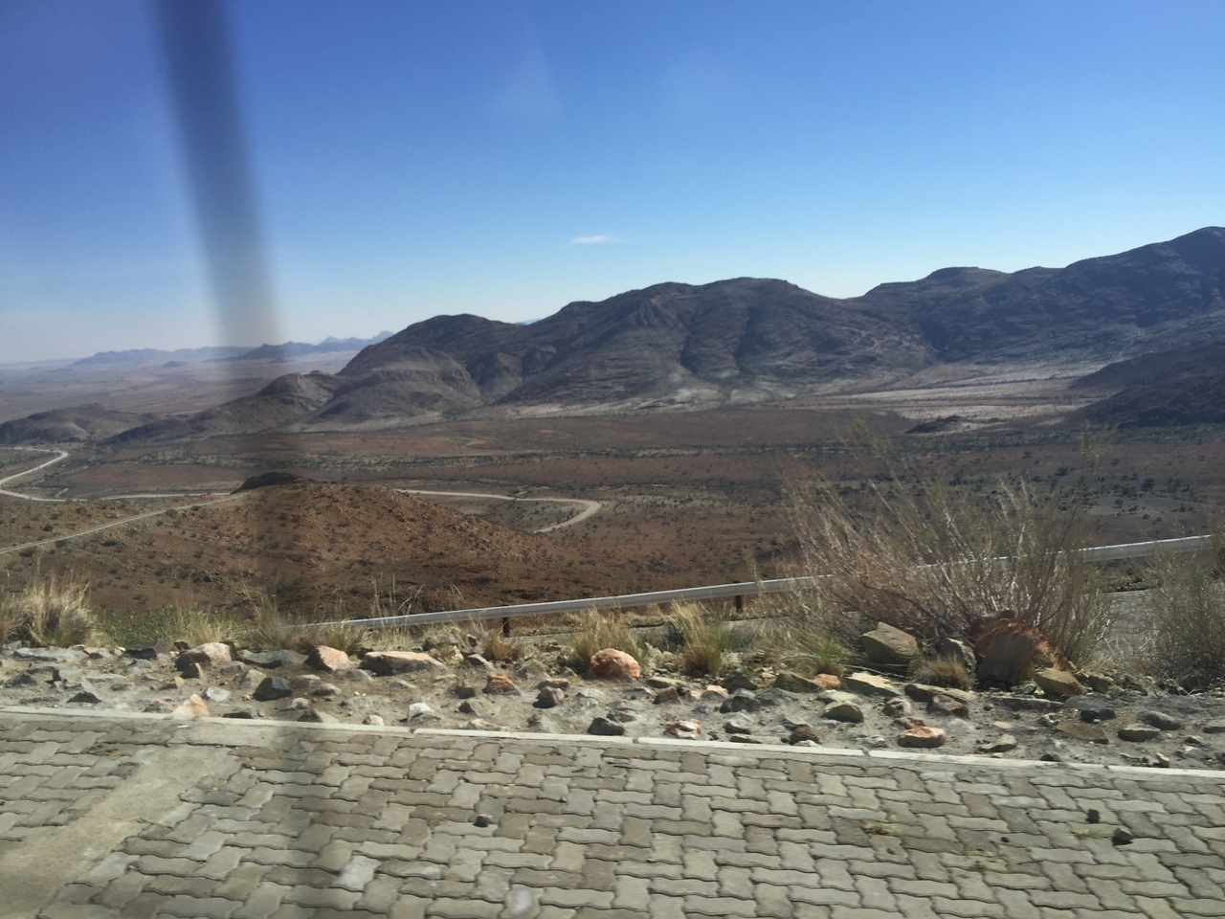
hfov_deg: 61.7
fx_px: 1026
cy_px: 460
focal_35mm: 29
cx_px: 612
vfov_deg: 48.2
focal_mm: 4.15
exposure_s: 1/659
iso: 32
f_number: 2.2
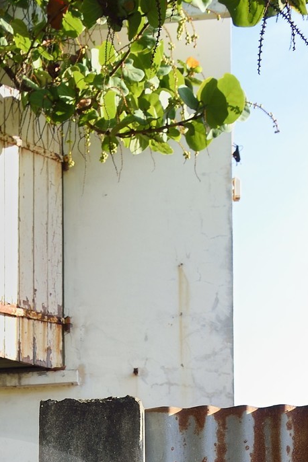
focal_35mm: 112
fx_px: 1437
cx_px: -44
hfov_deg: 12.0
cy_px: 748
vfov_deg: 16.2
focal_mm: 32
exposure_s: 1/60
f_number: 10
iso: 200
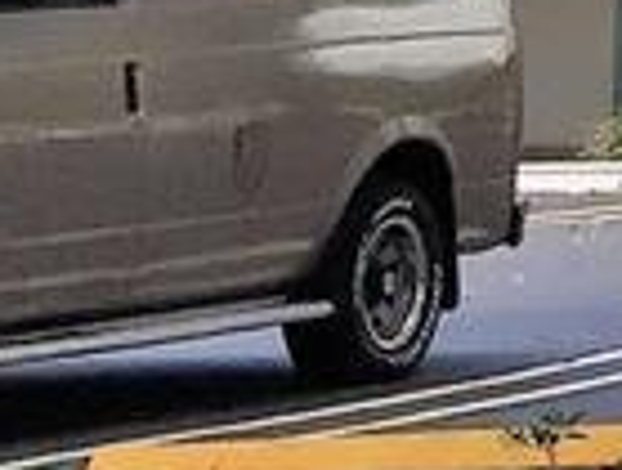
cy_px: -707
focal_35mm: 213
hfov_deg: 7.5
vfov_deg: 6.6
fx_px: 3837
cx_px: 2168
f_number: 2.2
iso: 32
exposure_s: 1/775
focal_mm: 4.15
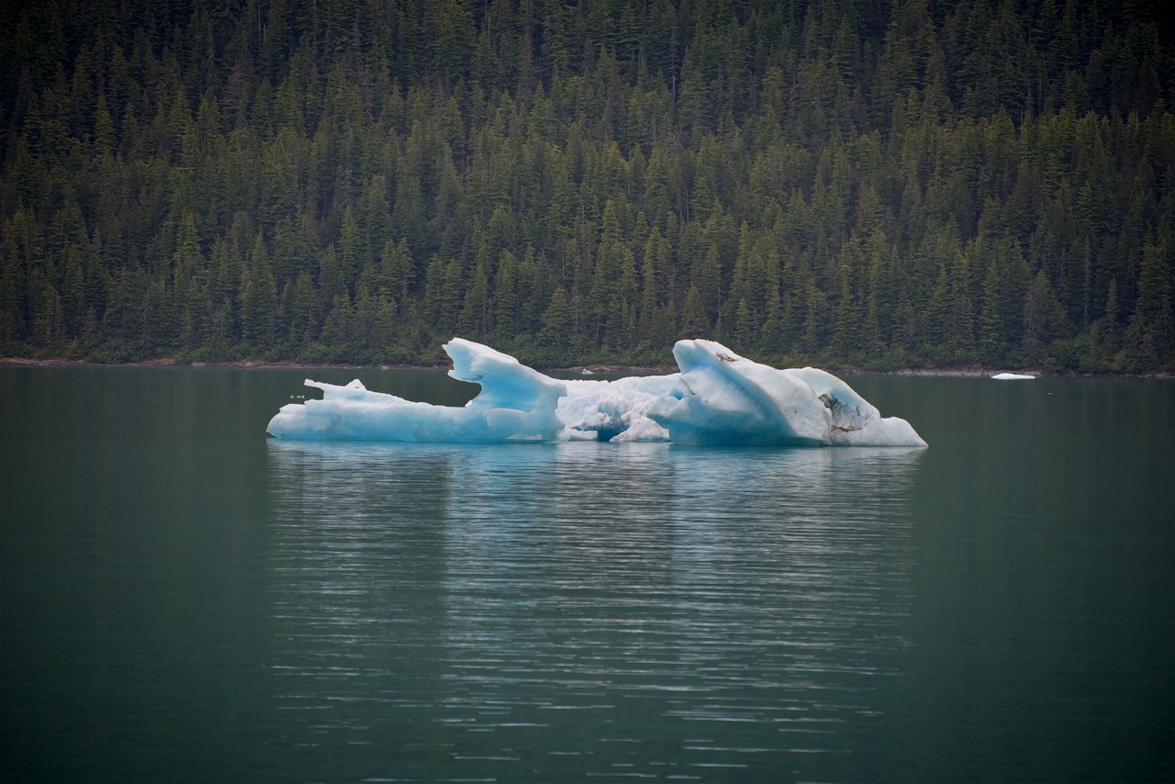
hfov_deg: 8.9
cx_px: 588
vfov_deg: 6.0
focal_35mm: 230
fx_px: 7508
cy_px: 392
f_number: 5.3
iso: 180
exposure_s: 1/500
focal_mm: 230
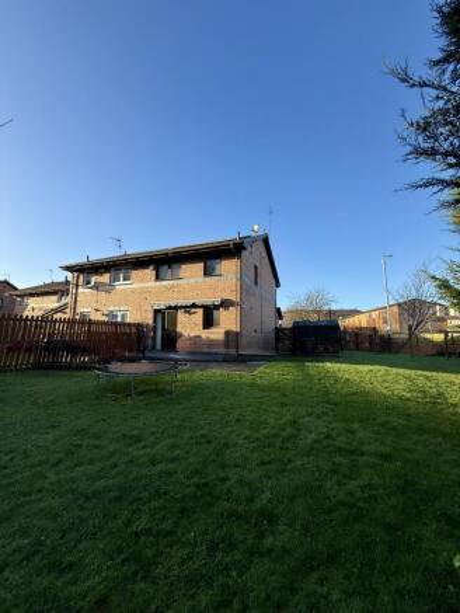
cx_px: 230
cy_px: 306
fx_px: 248
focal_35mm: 14
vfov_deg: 102.0
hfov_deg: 85.7
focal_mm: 2.22
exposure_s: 1/522
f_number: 2.2
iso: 50
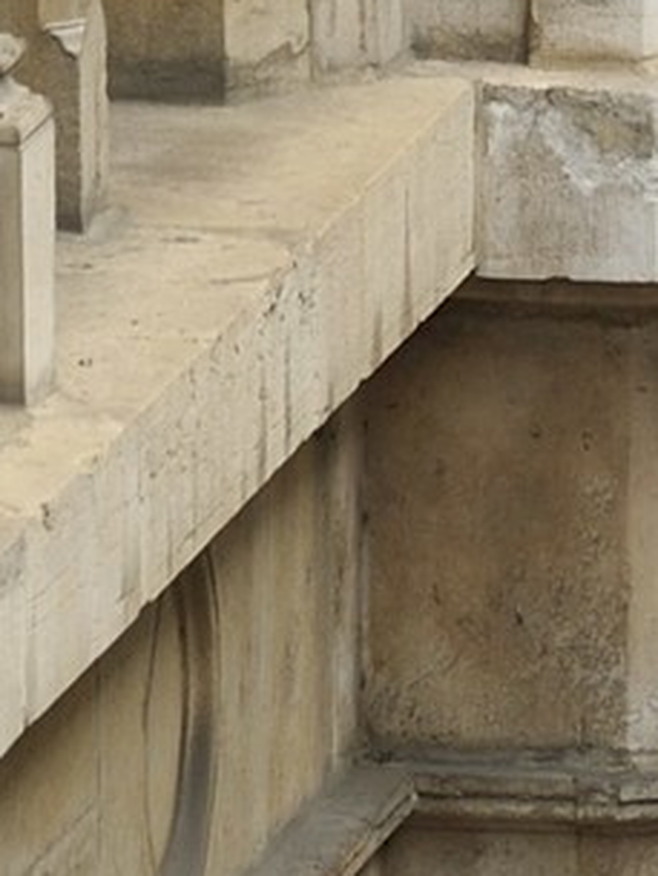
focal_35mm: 1136
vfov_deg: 1.7
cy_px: -1633
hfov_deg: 1.3
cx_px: 874
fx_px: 28772
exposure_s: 1/250
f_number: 7.1
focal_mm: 150
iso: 200
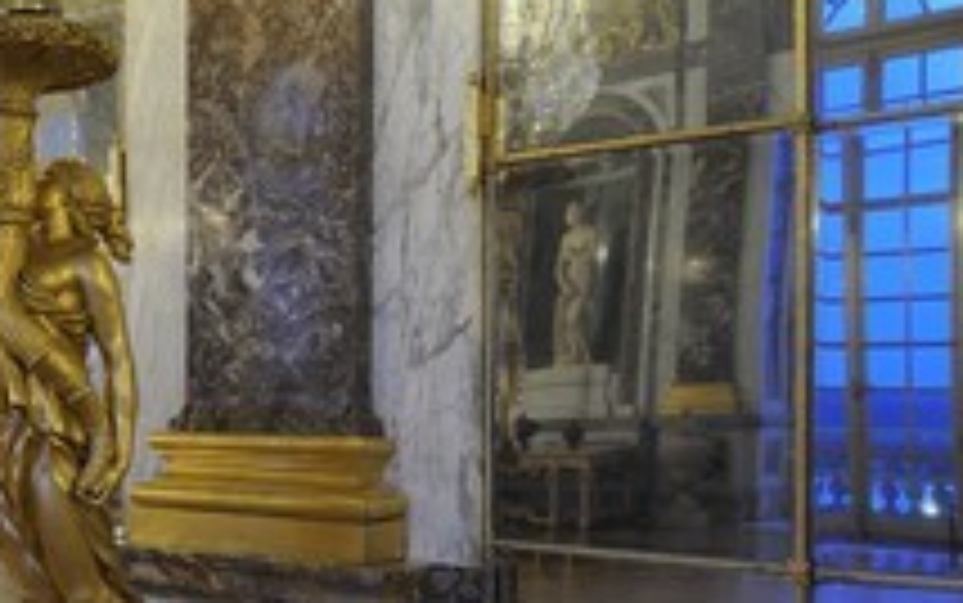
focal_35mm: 48
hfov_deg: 39.5
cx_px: 140
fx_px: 1260
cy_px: 212
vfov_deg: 26.8
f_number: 13
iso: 200
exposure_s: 25
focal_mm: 24
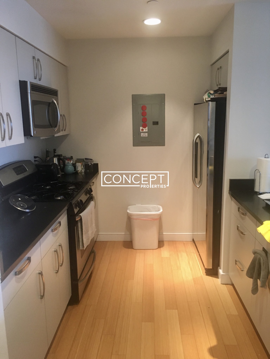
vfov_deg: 61.7
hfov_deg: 48.2
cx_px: 135
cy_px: 180
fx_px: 302
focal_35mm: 29
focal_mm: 4.15
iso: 125
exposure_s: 1/30
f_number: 2.2
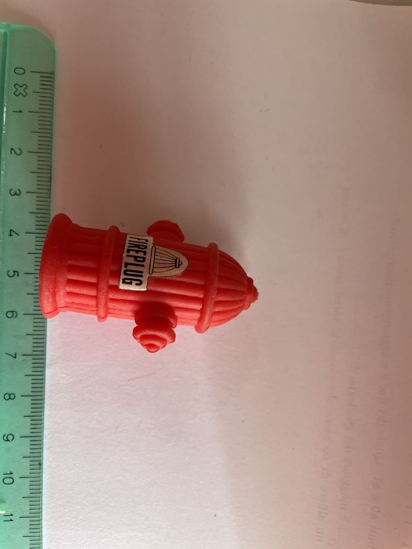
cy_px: 274
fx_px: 413
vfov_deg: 67.3
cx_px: 206
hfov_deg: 53.1
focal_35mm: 26
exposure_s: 1/102
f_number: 1.6
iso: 125
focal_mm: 4.2
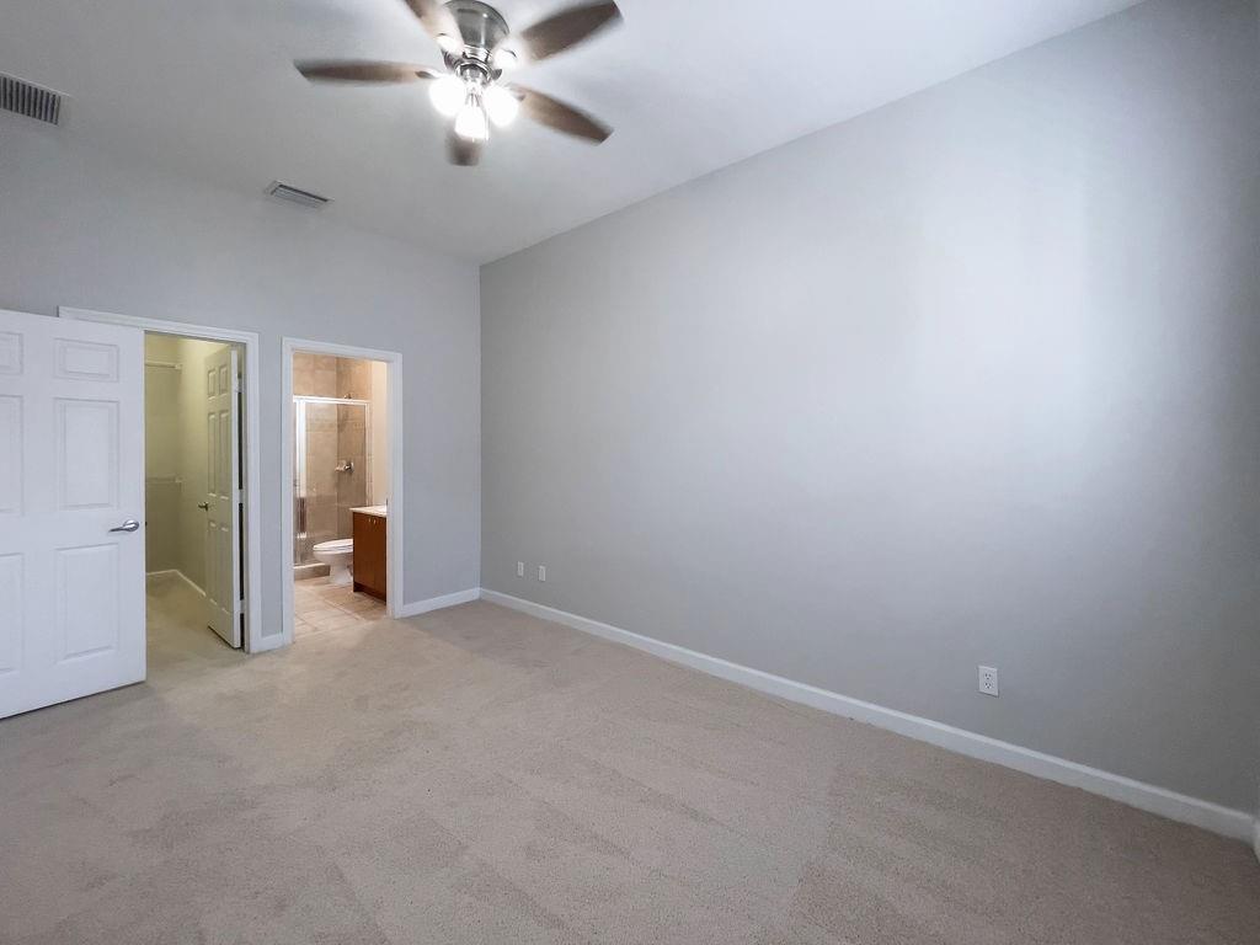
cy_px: 472
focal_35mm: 13
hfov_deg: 106.2
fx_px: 473
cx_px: 630
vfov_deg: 89.9
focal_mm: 1.54
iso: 200
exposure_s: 1/60
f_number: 2.4
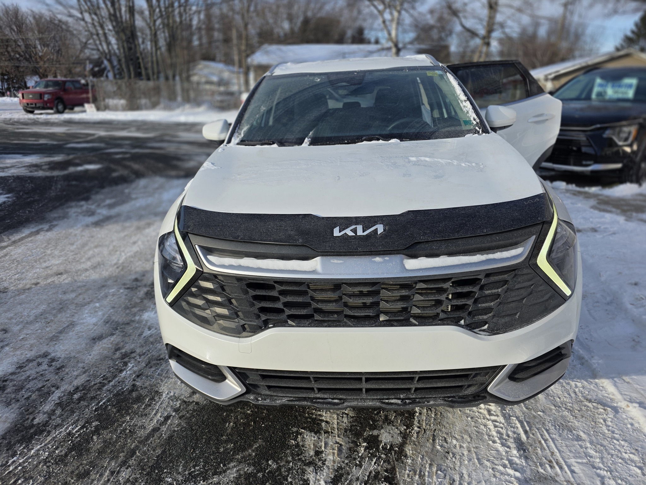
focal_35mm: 23
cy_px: 242
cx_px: 323
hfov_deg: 73.9
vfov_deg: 58.9
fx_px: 429
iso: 80
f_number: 1.7
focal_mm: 6.3
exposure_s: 1/2782
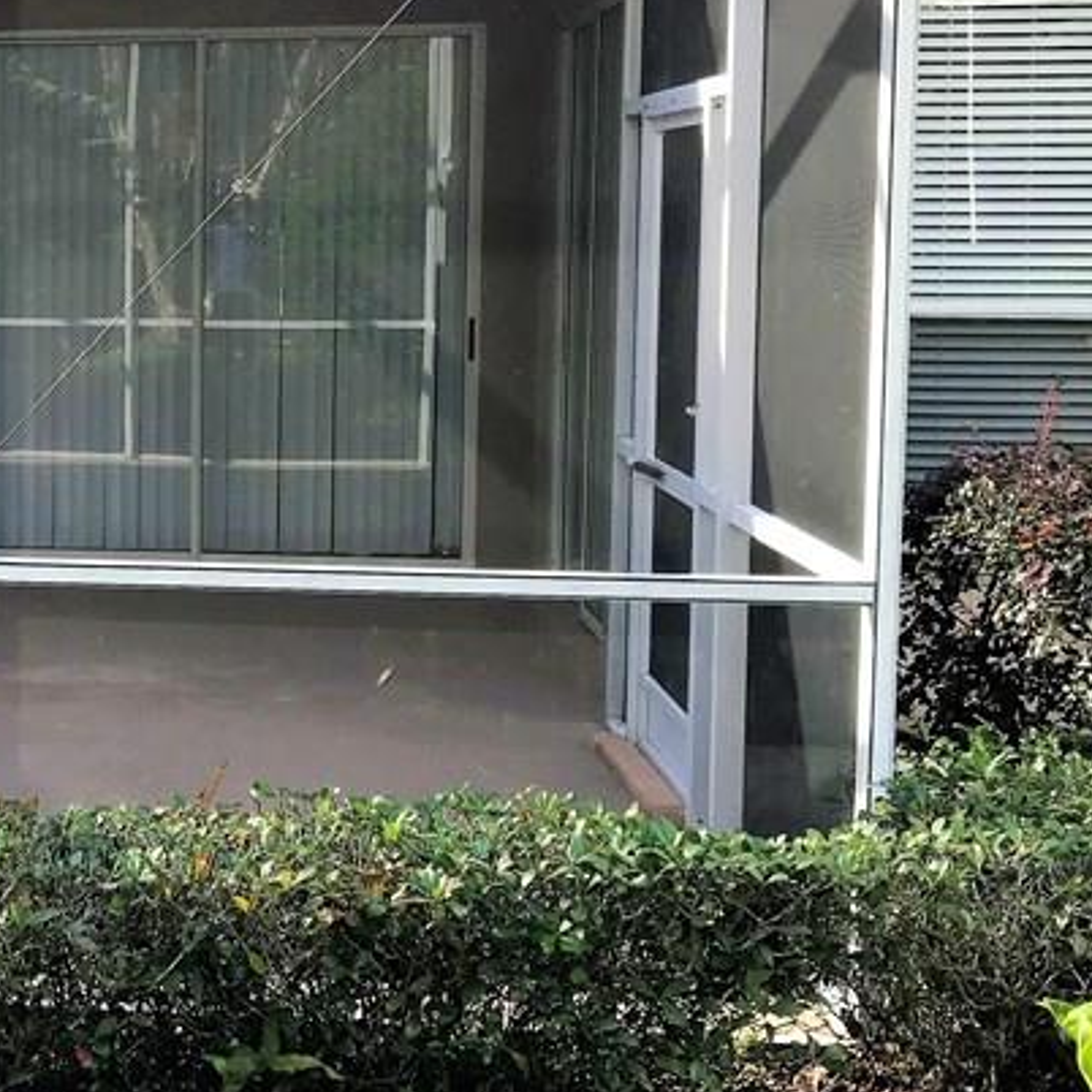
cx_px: -79
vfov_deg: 27.2
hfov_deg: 25.5
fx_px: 2248
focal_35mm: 63
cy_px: 418
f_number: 1.8
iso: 20
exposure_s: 1/504
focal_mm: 3.99
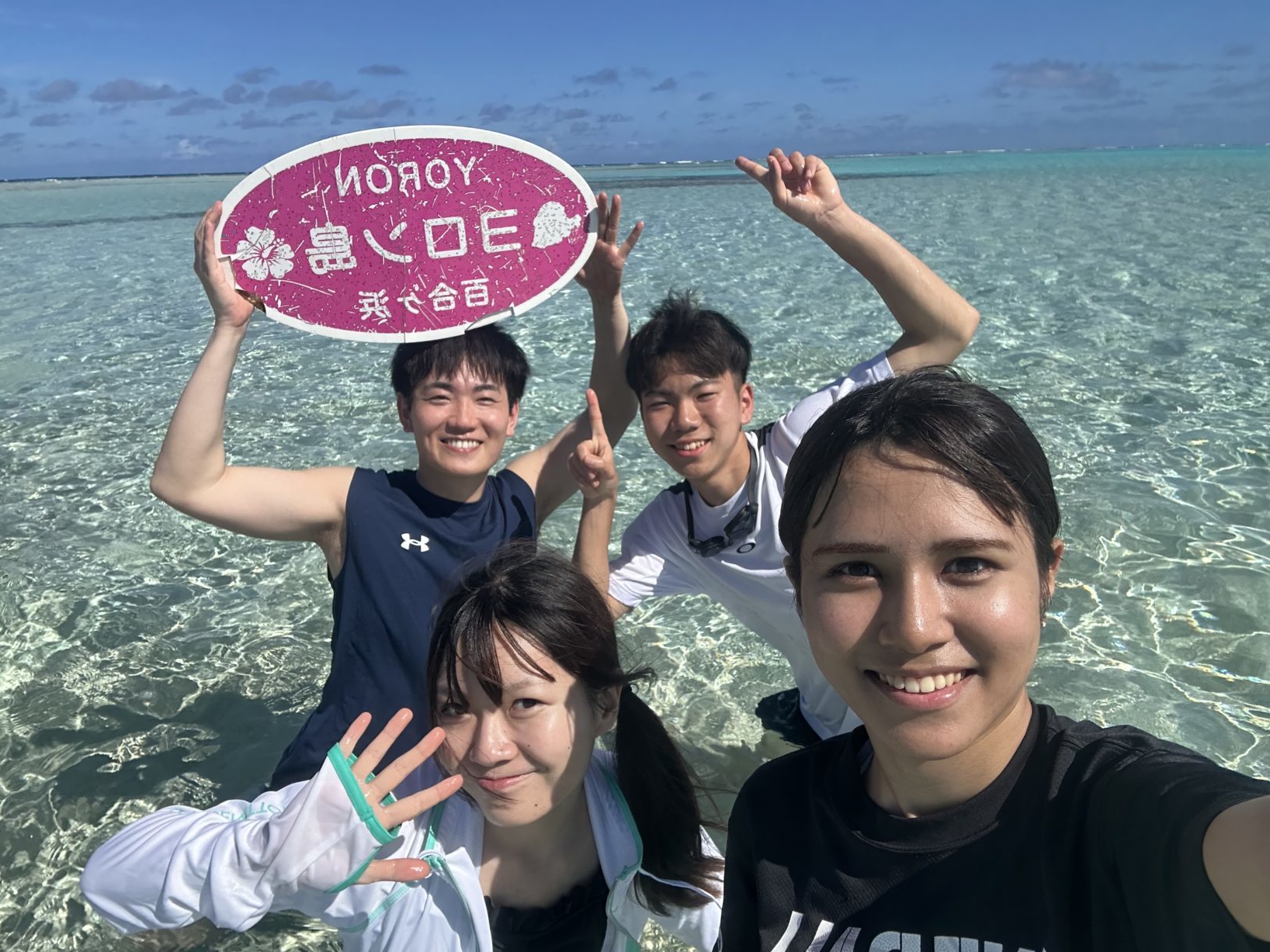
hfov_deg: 71.6
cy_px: 480
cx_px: 615
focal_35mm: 24
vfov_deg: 56.8
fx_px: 881
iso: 25
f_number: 1.9
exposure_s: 1/1739
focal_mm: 2.69
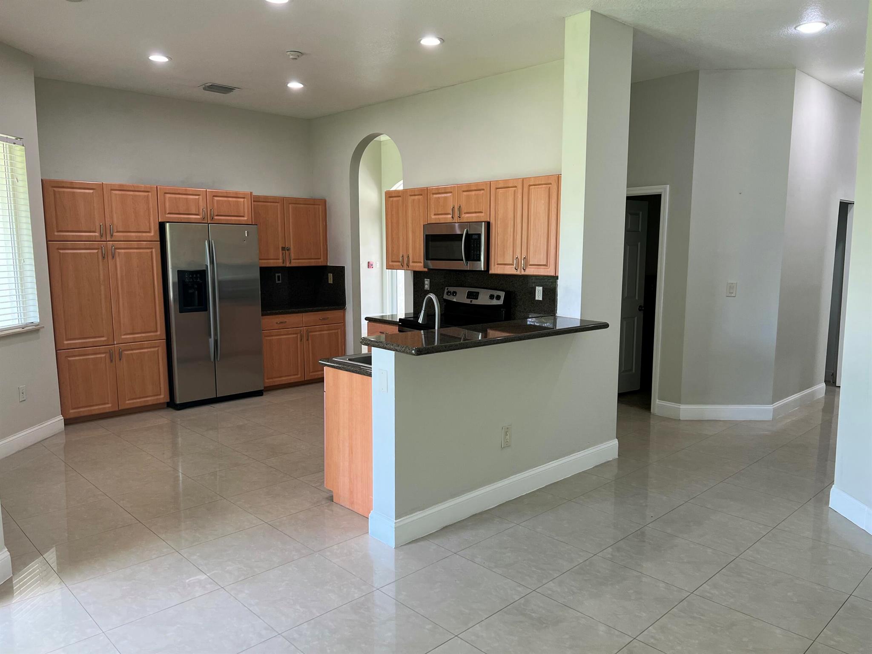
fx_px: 655
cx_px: 436
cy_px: 327
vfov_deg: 53.1
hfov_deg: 67.3
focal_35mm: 26
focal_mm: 5.7
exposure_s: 1/120
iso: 100
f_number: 1.5
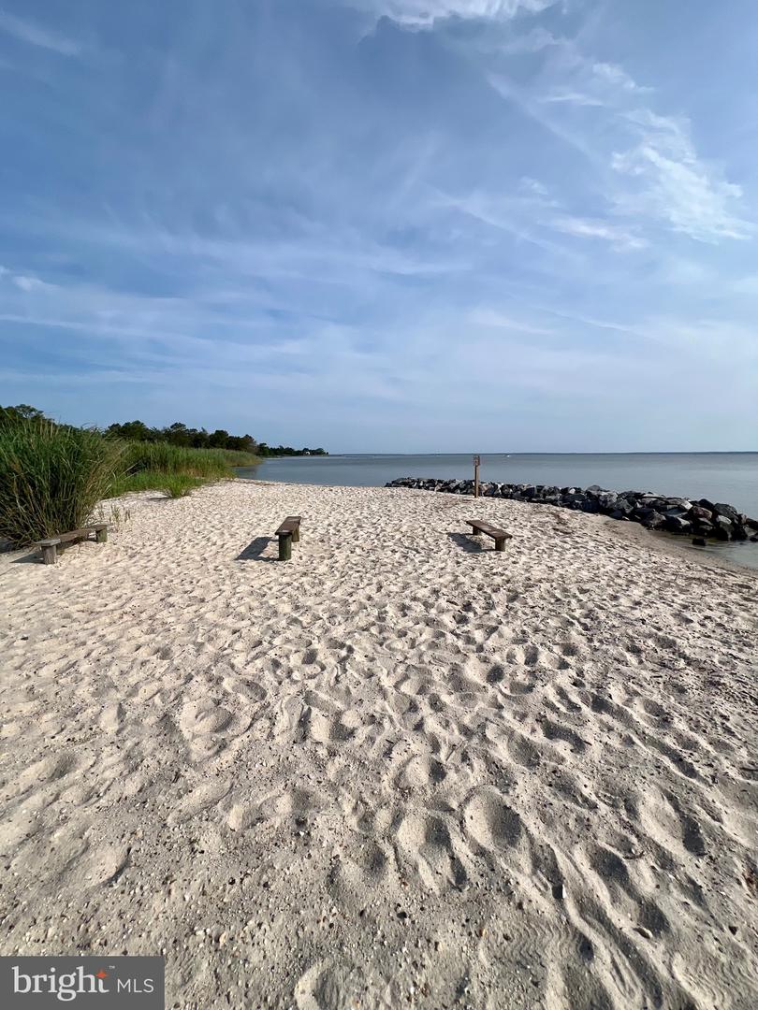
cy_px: 505
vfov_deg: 106.2
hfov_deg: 89.9
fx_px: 380
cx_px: 379
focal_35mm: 13
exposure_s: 1/3125
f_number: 1.8
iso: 32
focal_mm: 1.57
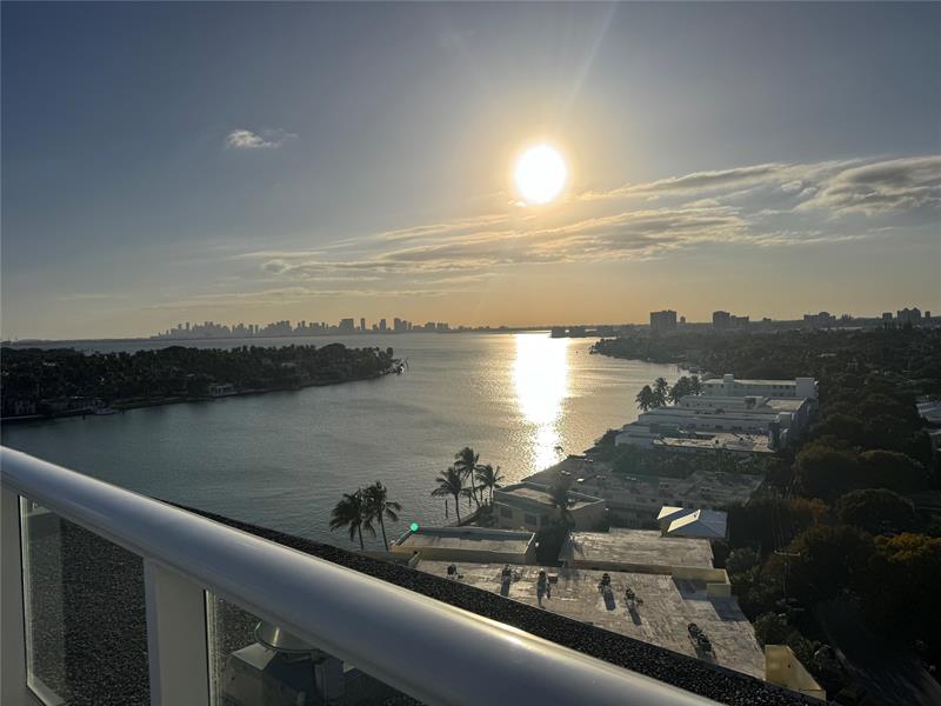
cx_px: 470
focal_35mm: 24
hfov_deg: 71.6
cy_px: 353
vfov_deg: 56.8
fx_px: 652
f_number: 1.78
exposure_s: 1/50000
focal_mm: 6.76
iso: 80
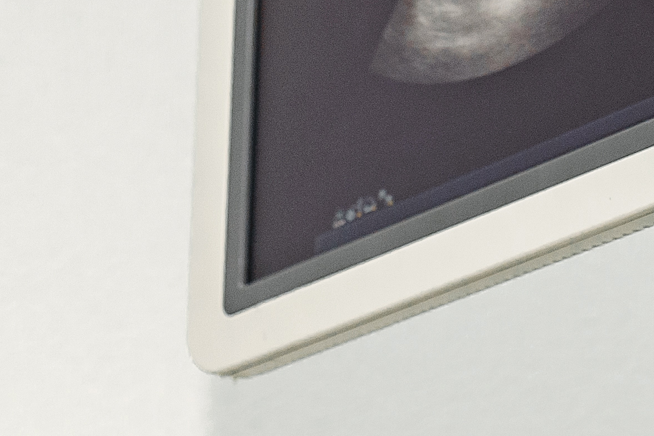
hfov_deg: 11.3
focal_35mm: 179
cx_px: -41
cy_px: 750
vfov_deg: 7.5
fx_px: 3252
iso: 640
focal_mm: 35
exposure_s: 1/320
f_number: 2.8
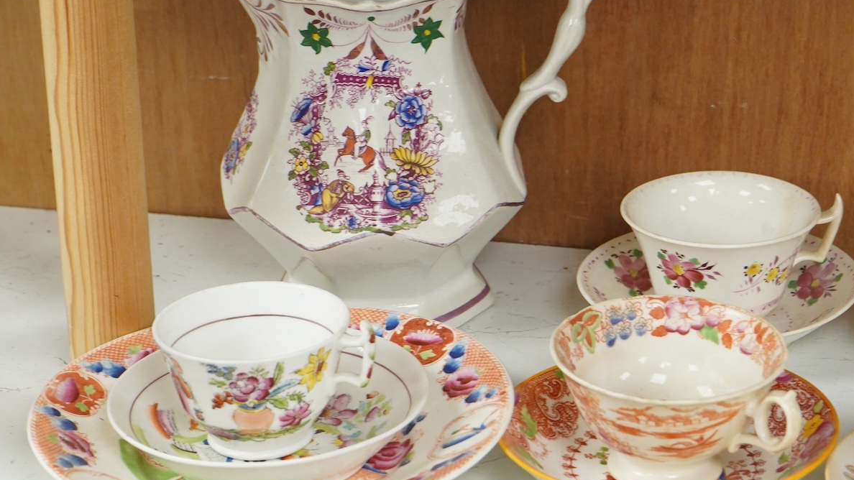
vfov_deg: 11.4
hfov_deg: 20.2
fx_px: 2400
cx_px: 463
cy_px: 222
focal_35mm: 106
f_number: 9
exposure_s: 1/80
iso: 2500
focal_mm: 70
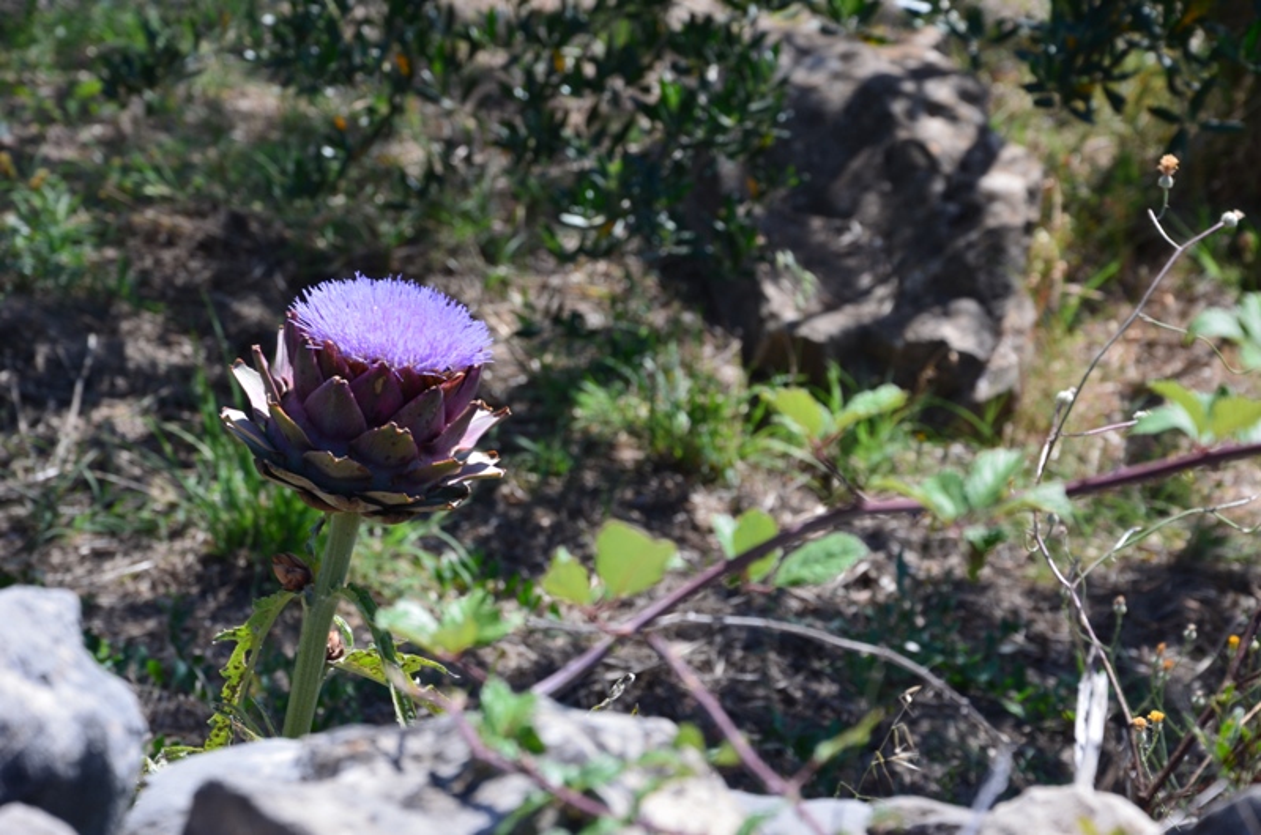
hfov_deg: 15.2
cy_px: 418
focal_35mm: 135
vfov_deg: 10.1
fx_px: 4719
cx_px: 630
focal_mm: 90
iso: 200
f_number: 11
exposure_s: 1/100
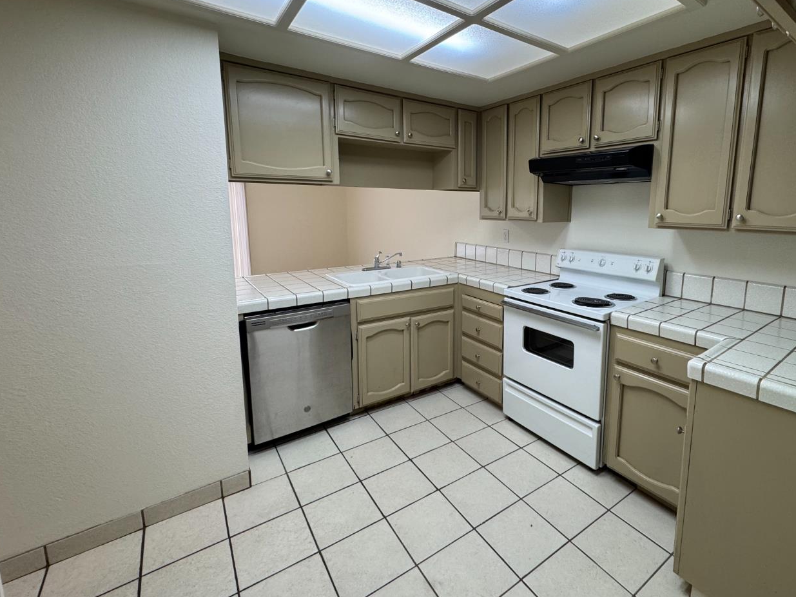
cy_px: 261
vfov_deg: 74.4
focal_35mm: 17
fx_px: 391
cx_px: 466
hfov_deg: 90.2
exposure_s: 1/120
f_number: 2.2
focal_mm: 2.22
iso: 160
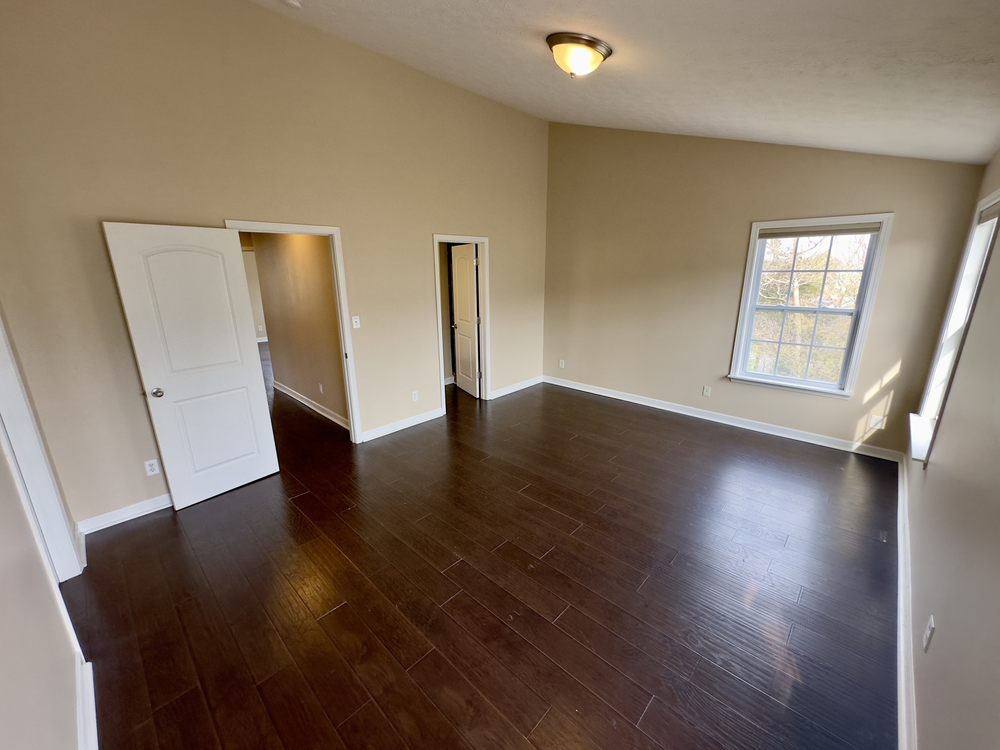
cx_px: 500
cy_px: 375
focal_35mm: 14
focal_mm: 2.22
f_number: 2.2
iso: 160
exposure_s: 1/120
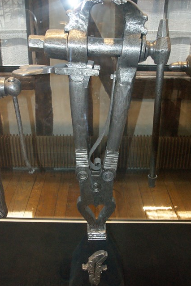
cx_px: 87
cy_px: 146
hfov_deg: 36.8
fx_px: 287
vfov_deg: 53.2
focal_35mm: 36
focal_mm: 20
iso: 1600
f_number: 5.6
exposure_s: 1/60
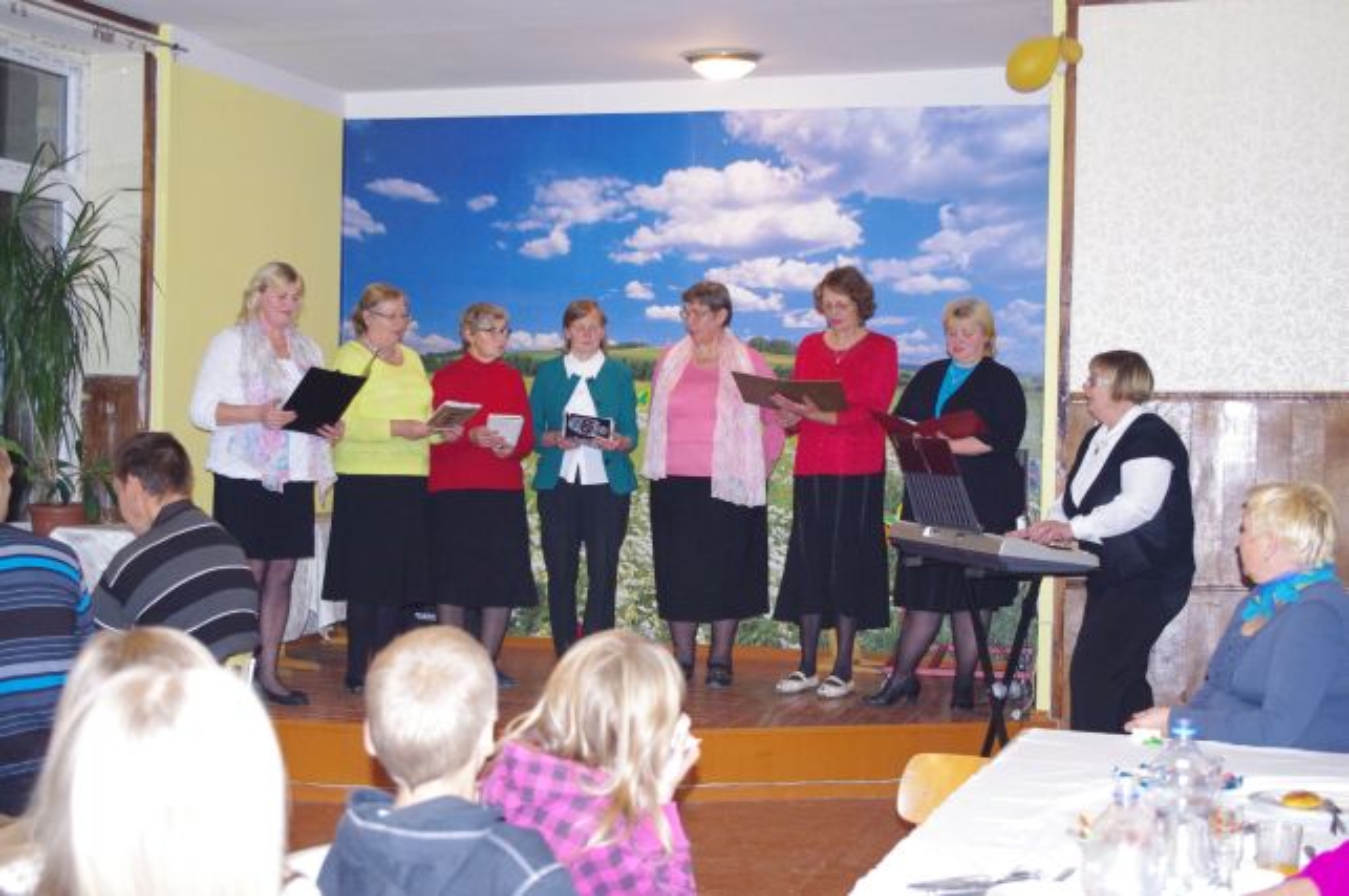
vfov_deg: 23.7
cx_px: 674
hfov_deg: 35.1
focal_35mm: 57
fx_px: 2133
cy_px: 448
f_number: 4.5
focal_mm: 37.5
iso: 1600
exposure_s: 1/30
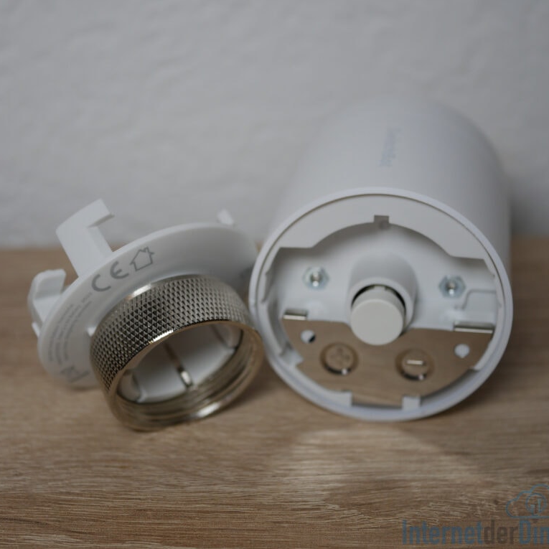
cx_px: 255
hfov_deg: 24.3
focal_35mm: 71
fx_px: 1274
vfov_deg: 24.3
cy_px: 275
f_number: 3.2
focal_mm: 30
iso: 200
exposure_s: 1/125
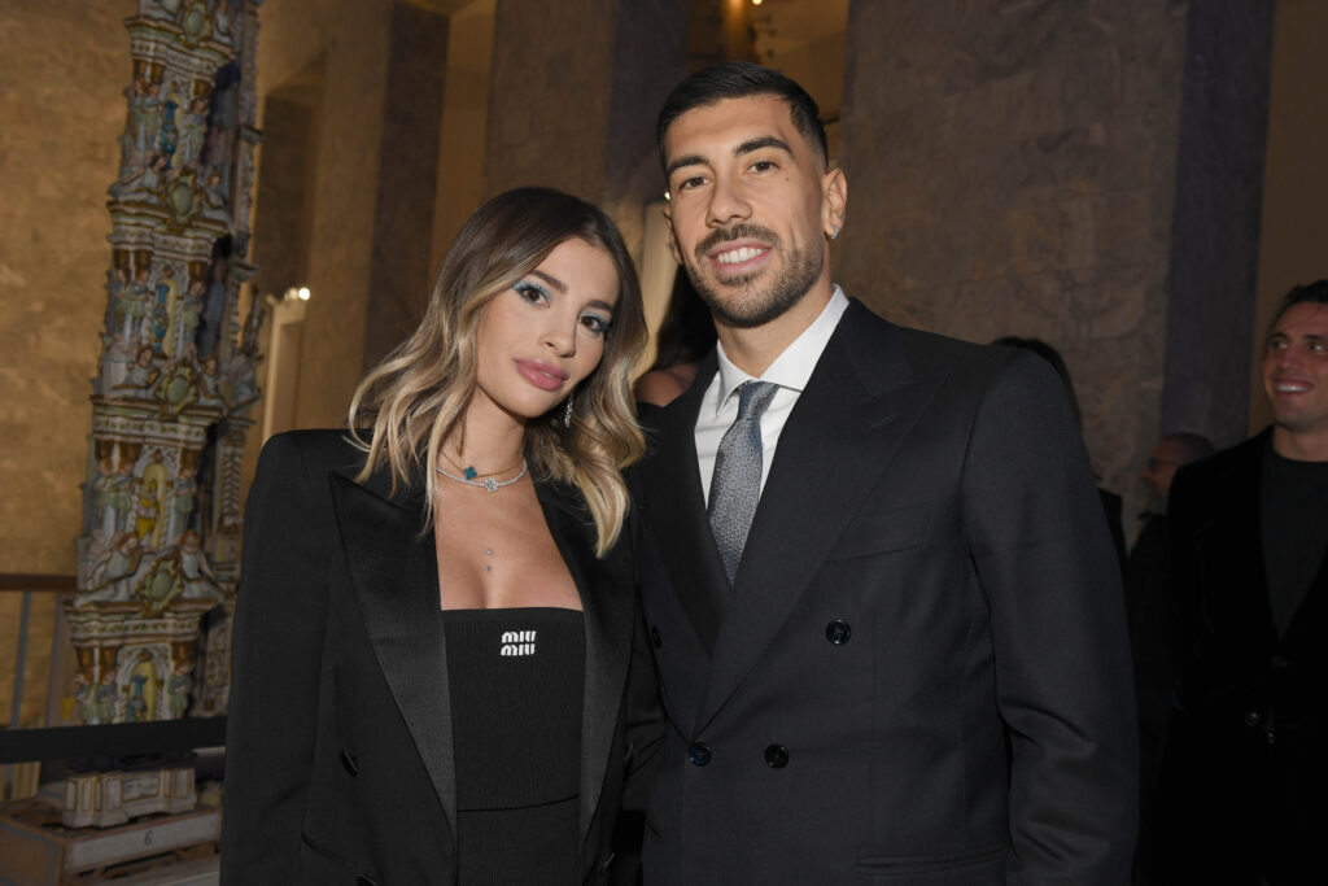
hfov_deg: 55.8
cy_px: 443
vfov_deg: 38.9
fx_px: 1254
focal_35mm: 34
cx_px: 664
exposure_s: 1/80
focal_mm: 34
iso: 1600
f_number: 5.6
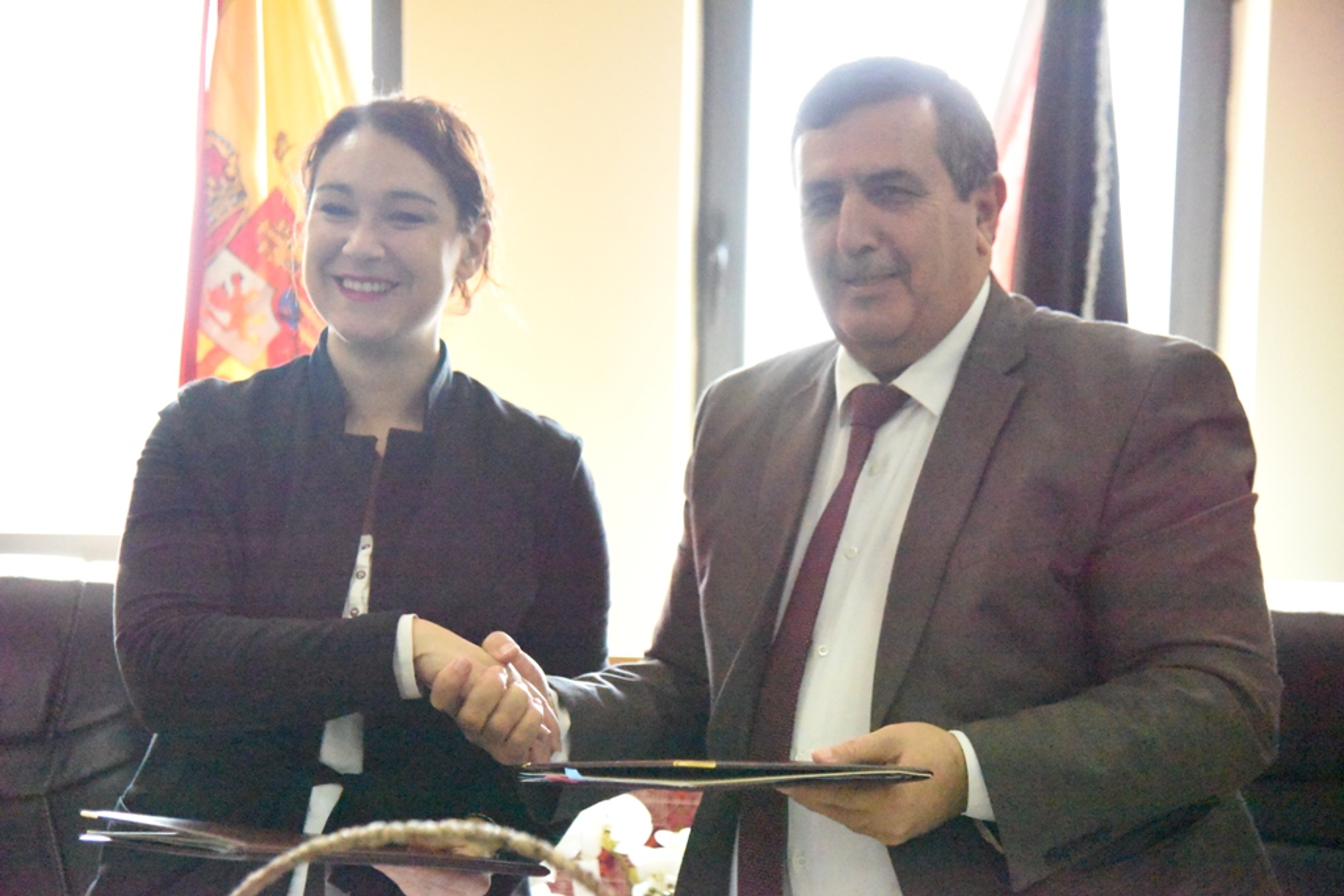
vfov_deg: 18.2
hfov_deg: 27.0
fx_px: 2800
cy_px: 448
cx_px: 672
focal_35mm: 75
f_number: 4
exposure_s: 1/8000
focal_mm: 75
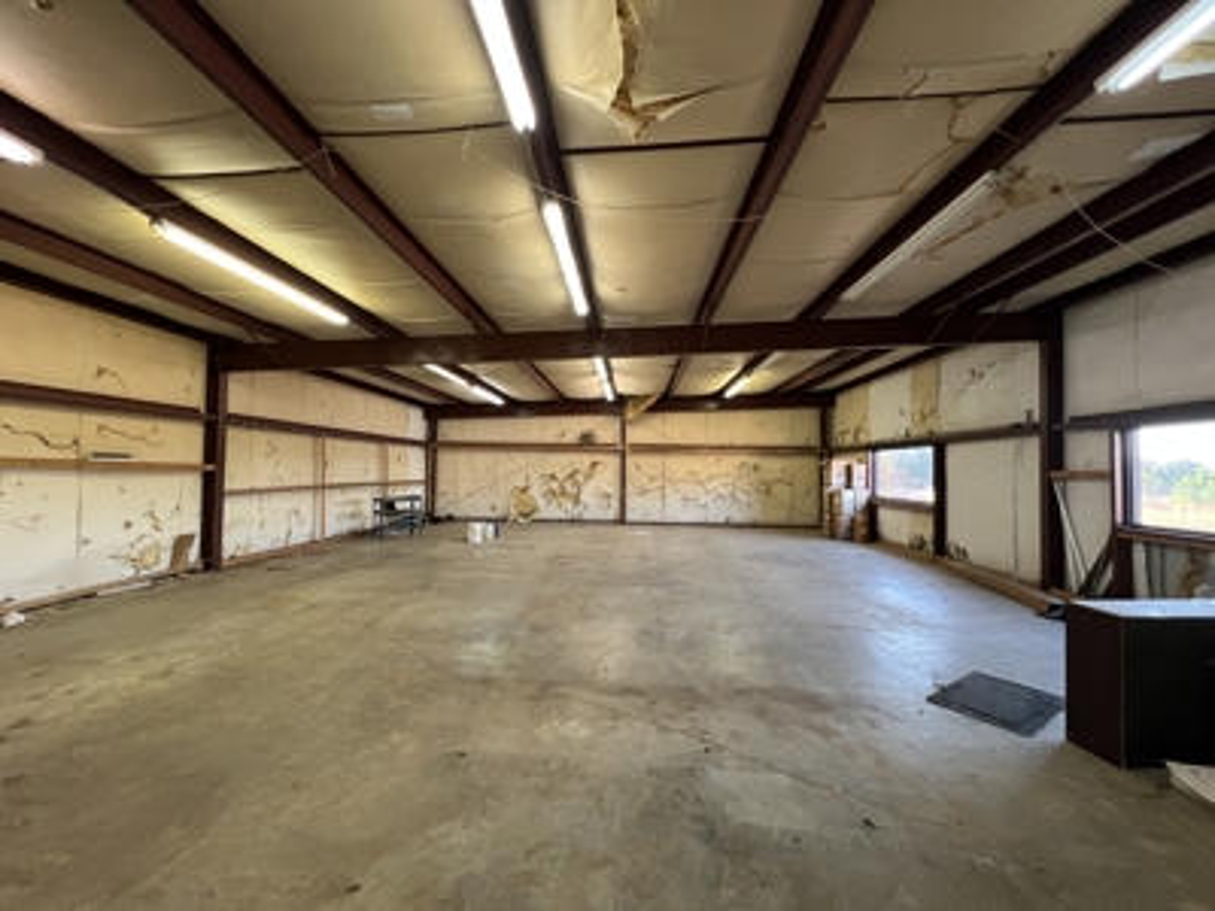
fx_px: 456
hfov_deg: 106.2
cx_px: 608
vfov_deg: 89.9
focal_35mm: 13
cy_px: 456
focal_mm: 1.57
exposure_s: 1/60
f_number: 1.8
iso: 320
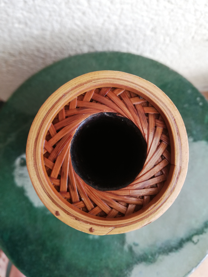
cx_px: 104
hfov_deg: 51.4
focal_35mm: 27
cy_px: 138
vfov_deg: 65.3
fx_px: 216
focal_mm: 3.81
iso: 80
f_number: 2.2
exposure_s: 1/60
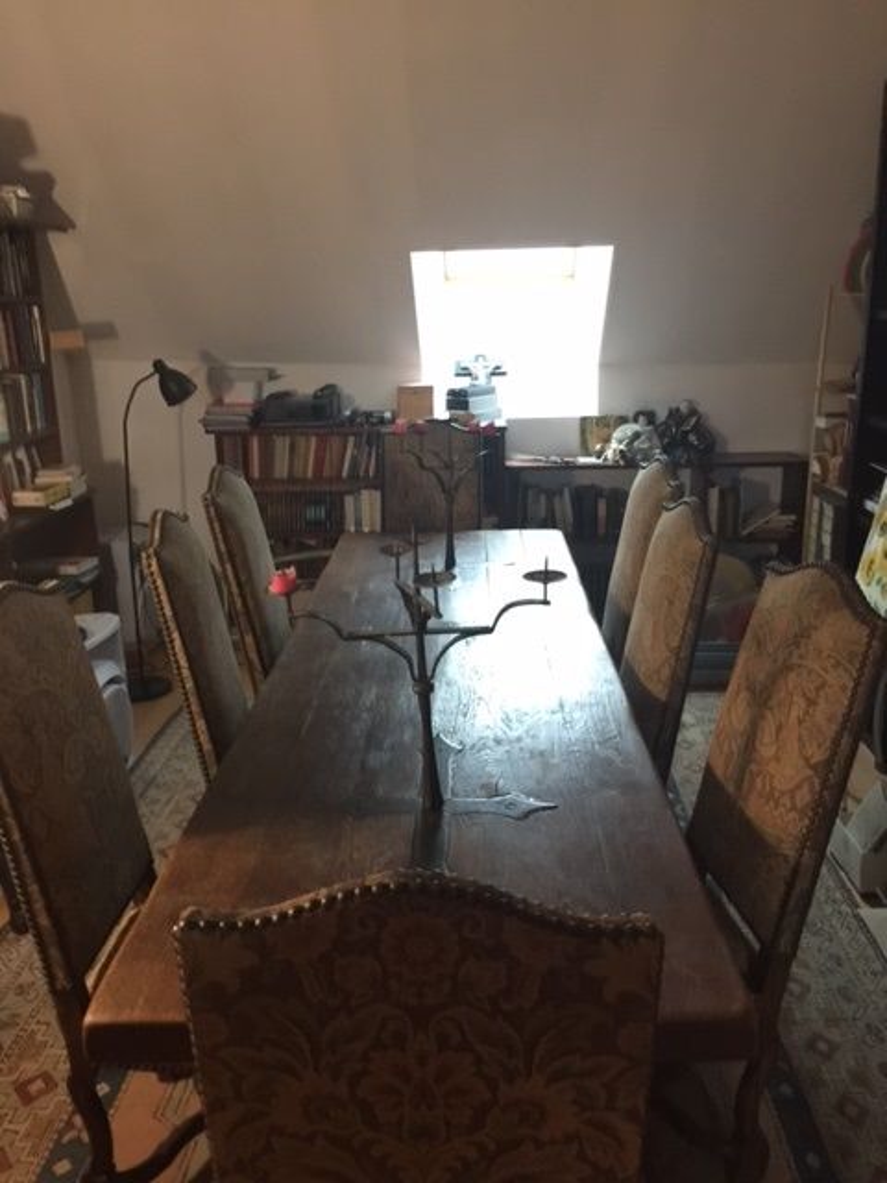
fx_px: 991
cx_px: 444
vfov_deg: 61.7
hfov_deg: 48.2
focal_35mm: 29
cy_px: 592
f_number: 2.2
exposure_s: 1/8
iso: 160
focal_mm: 4.15
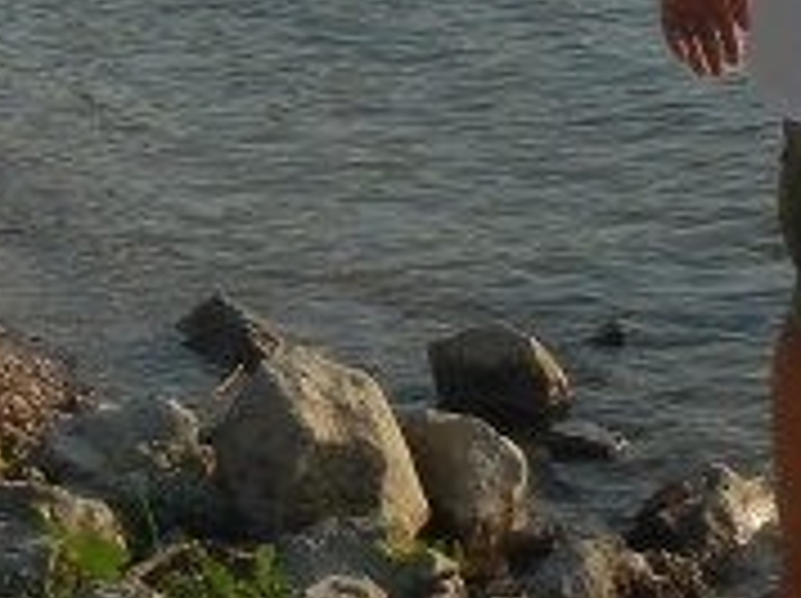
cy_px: -333
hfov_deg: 11.3
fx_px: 3998
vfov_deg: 8.4
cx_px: 792
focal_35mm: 173
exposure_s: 1/332
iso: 160
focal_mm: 5.4
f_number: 7
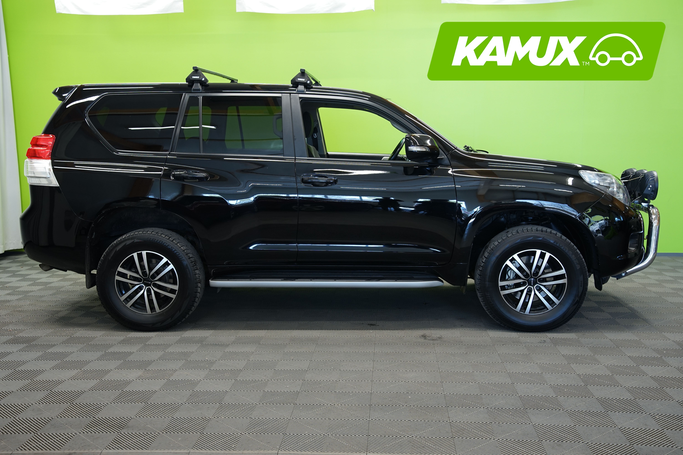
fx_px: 759
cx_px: 342
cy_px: 228
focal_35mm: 40
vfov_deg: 33.4
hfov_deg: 48.5
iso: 500
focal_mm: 40
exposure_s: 1/15
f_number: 5.6
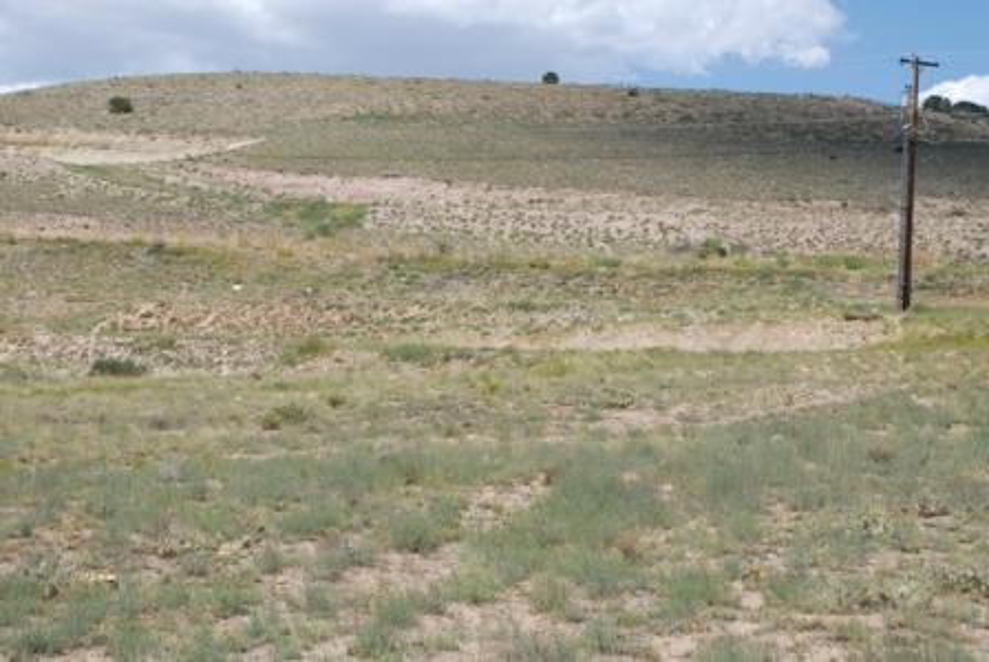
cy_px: 331
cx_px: 494
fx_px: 2063
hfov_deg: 27.0
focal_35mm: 75
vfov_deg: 18.2
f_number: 9.5
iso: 100
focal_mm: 50
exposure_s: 1/180
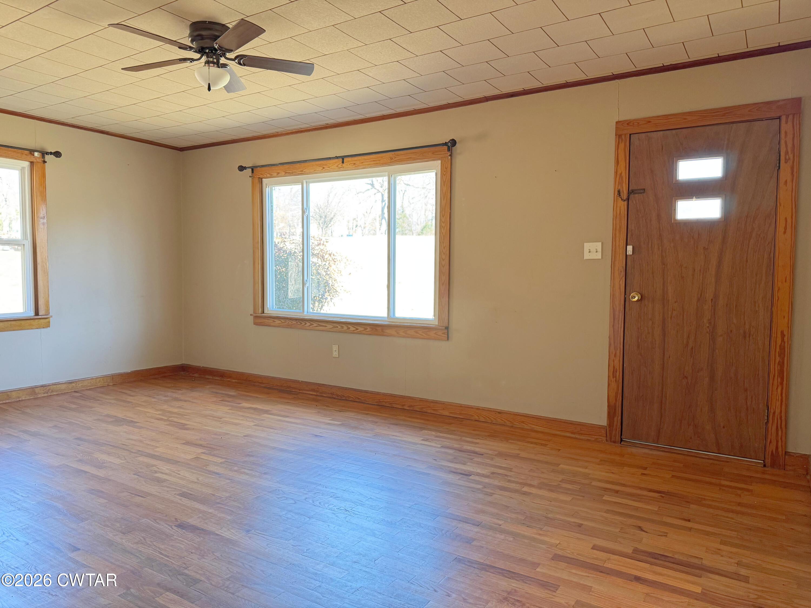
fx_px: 562
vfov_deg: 56.8
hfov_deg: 71.6
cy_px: 304
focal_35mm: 24
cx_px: 406
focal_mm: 6.76
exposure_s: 1/115
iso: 200
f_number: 1.78
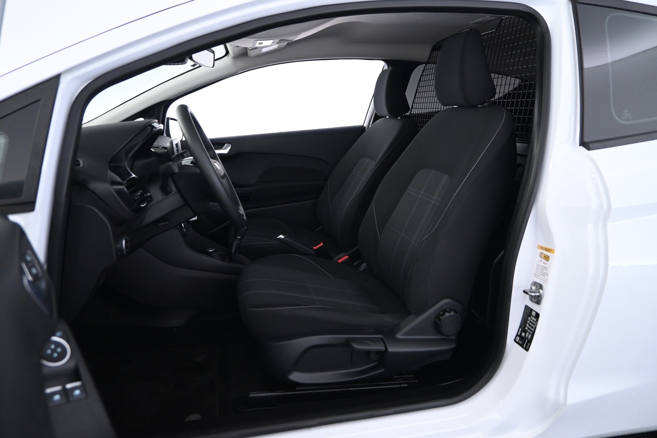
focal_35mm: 24
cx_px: 328
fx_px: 438
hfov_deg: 73.7
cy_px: 219
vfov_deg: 53.1
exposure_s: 1/20
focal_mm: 16
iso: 1600
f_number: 3.5
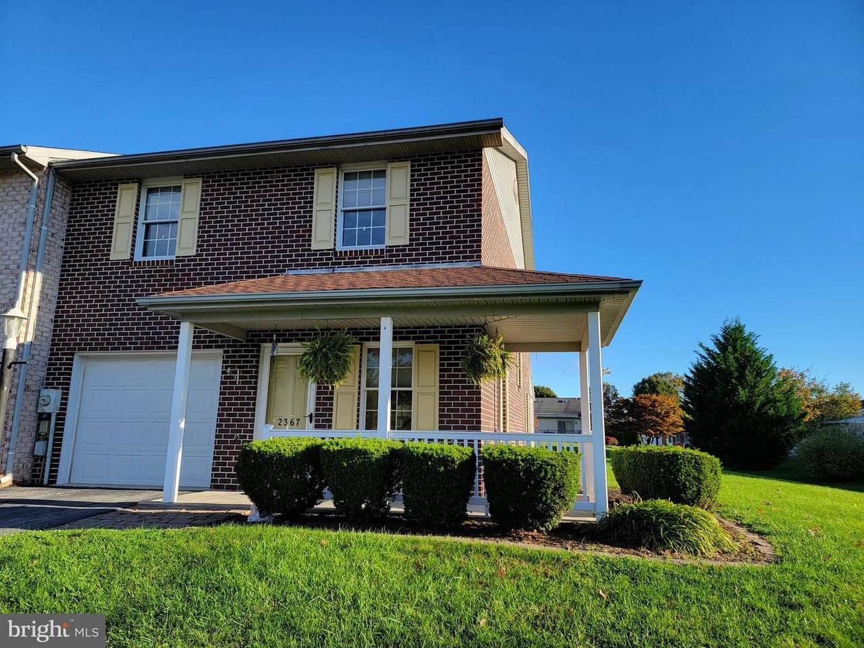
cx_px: 432
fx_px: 599
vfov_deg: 56.8
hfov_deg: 71.6
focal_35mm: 24
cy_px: 324
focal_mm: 6.7
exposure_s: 1/383
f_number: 1.8
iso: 16
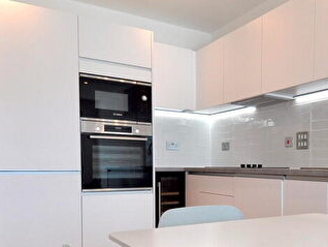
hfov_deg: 46.6
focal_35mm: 38
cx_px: 258
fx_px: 360
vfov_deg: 36.9
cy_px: 182
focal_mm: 12
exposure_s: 1/125
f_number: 5.6
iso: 400
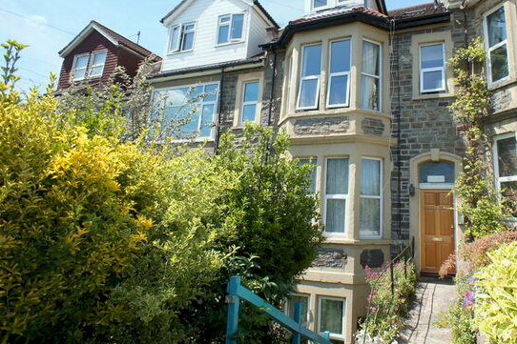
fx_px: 445
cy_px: 141
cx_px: 324
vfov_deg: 42.1
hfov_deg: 59.5
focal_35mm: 31
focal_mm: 16
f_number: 6.3
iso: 200
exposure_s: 1/250
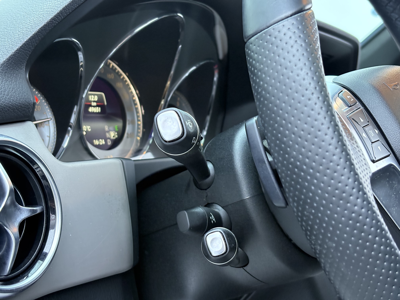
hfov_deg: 36.8
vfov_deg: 28.0
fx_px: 601
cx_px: 200
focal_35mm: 52
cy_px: 150
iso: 250
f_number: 1.6
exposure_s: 1/33
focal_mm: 5.96
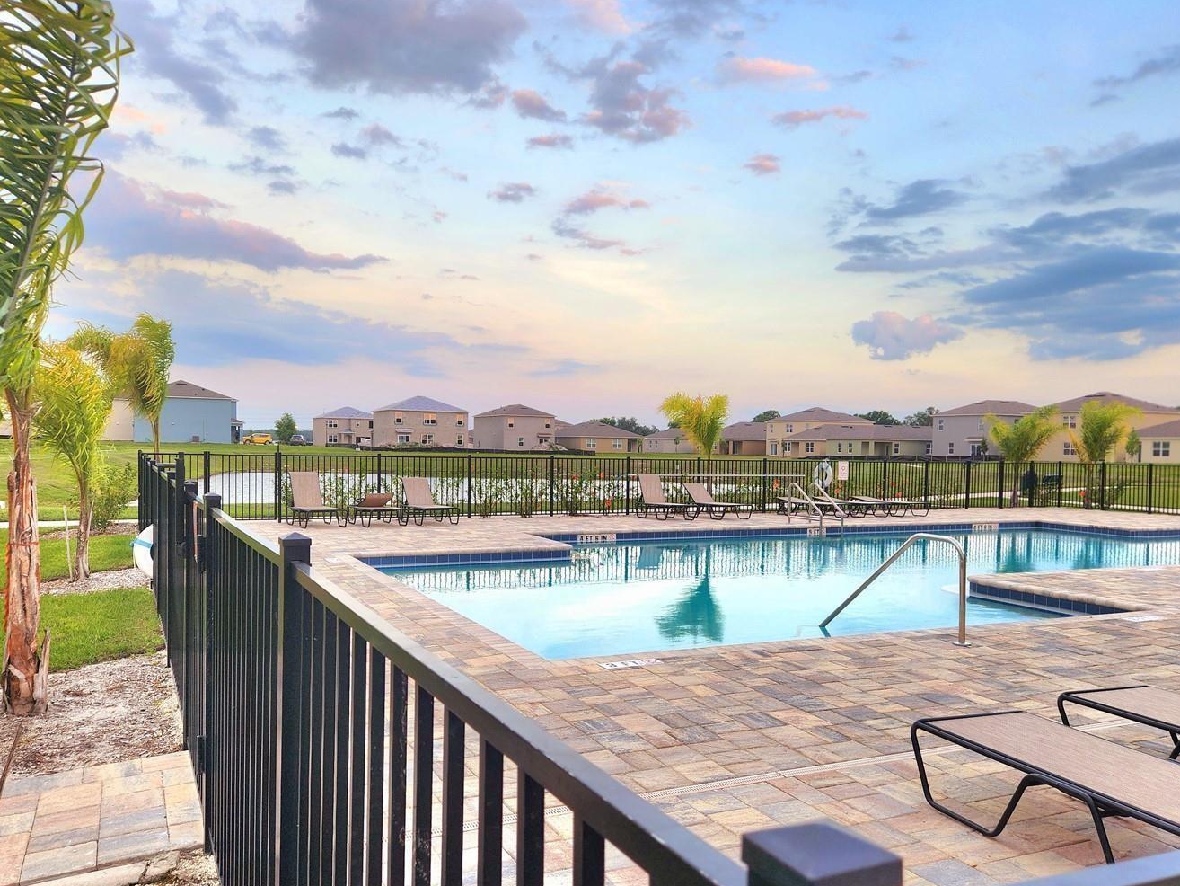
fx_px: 955
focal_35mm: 28
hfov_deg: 63.4
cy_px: 468
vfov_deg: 49.7
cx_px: 603
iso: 20
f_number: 1.8
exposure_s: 1/120
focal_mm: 5.4
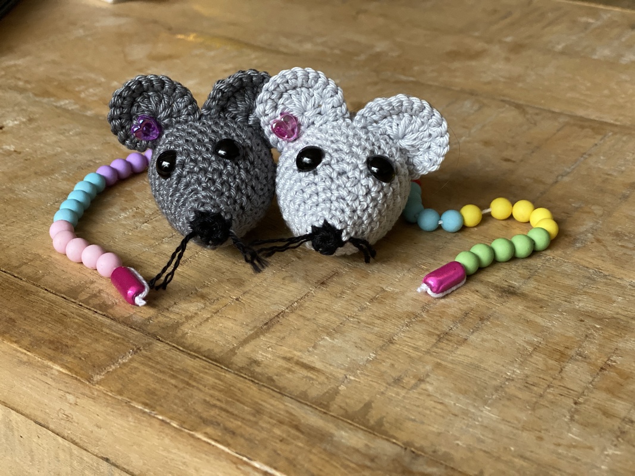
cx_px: 318
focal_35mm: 52
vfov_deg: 28.0
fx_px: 954
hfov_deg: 36.8
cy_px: 238
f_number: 2
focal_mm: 6
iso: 400
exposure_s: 1/40
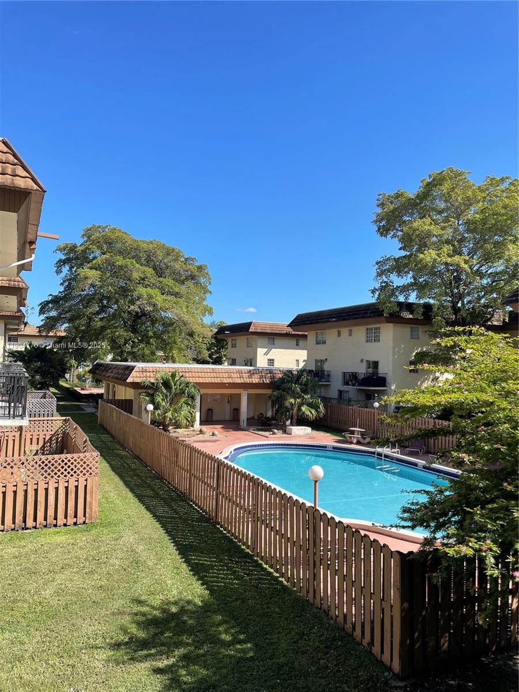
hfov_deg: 53.1
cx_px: 260
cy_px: 346
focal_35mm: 26
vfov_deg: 67.3
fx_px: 520
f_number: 1.6
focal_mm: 4.2
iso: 32
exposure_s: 1/2398
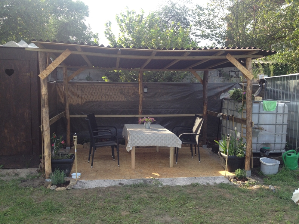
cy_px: 112
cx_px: 150
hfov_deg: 52.6
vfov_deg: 40.7
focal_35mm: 35
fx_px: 302
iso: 50
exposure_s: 1/269
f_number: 2.4
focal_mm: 4.28
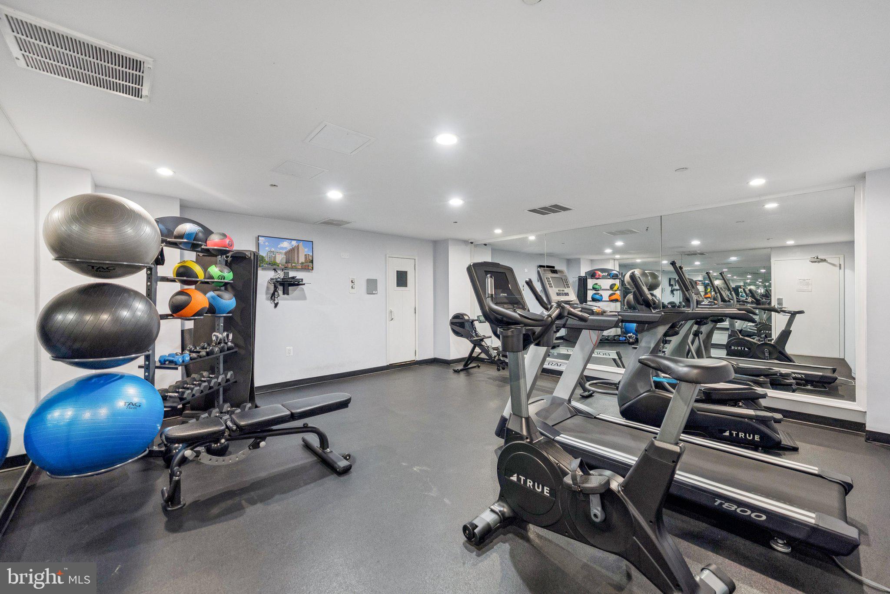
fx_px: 346
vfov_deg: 81.3
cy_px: 297
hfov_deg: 104.2
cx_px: 445
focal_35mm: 14
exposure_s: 1/60
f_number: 4.5
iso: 640
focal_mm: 14
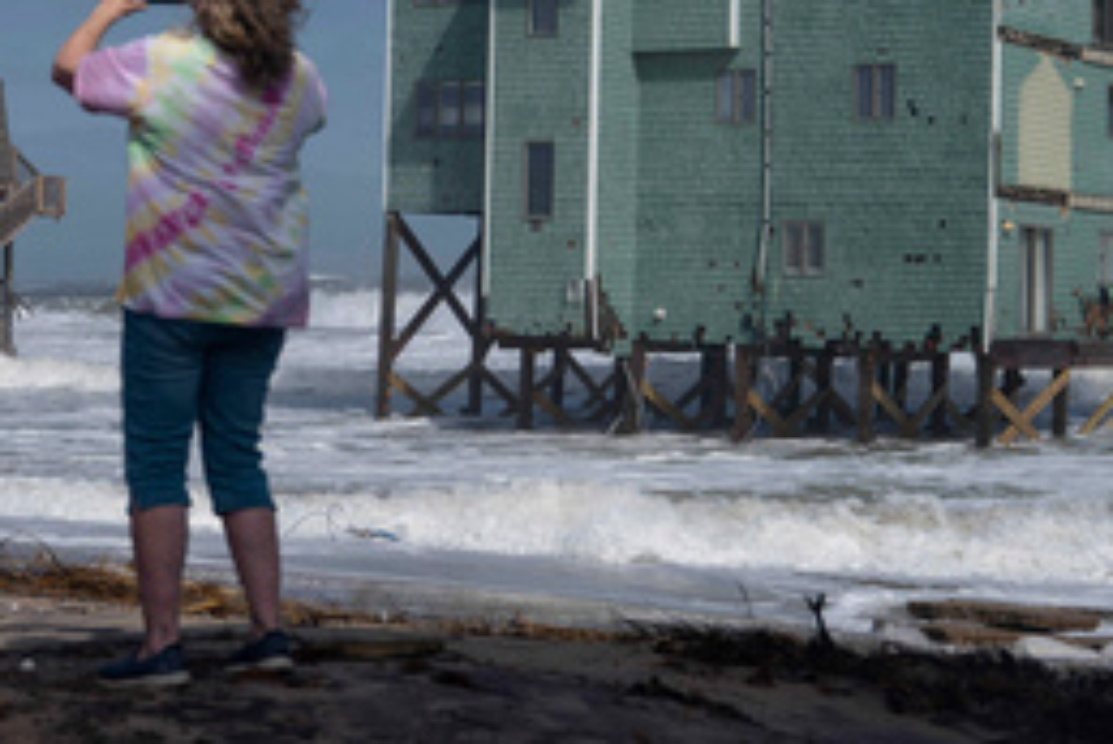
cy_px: 157
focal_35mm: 79
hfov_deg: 25.5
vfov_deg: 17.2
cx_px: 361
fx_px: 2444
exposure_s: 1/12800
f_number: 2.8
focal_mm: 40
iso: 200
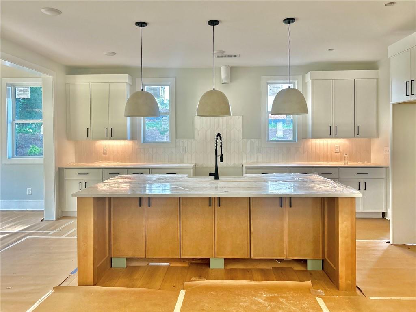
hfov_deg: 67.3
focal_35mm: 26
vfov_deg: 53.1
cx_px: 208
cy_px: 156
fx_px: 312
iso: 50
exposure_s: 1/120
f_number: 1.5
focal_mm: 5.7
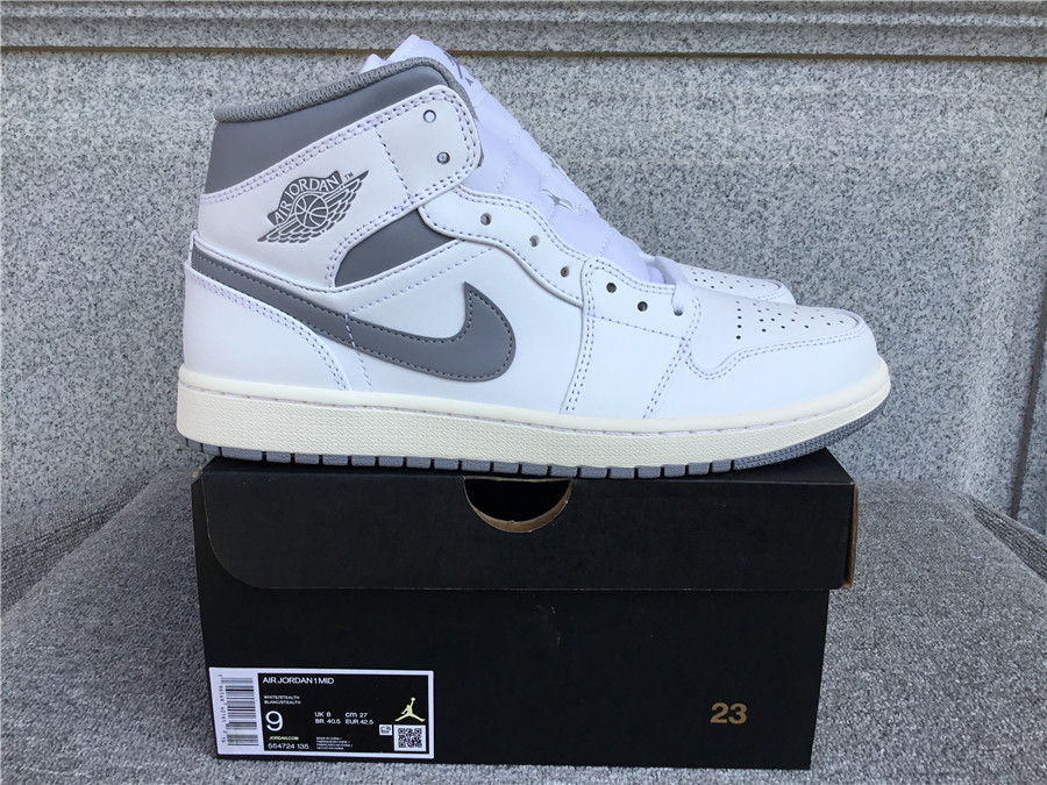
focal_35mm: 31
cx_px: 524
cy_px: 392
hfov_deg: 58.4
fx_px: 938
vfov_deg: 45.4
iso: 25
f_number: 2.4
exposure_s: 1/641
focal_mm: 3.3
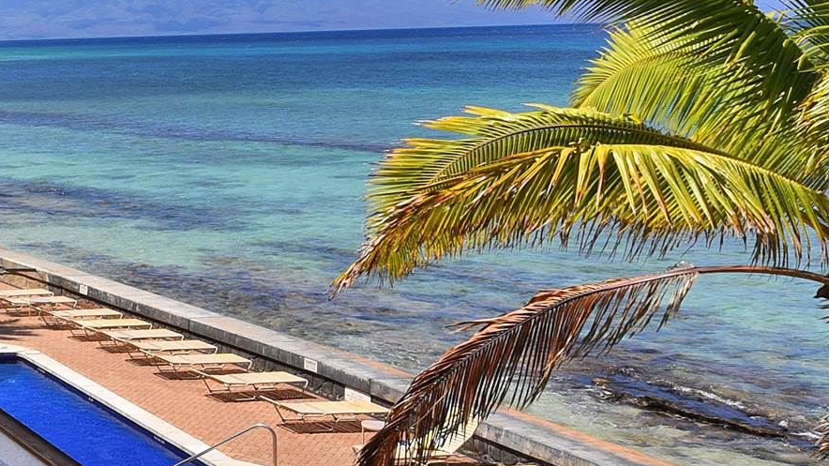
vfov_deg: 23.0
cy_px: 68
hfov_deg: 27.0
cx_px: -447
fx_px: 1121
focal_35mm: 51
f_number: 16
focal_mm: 14
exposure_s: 1/100
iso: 100
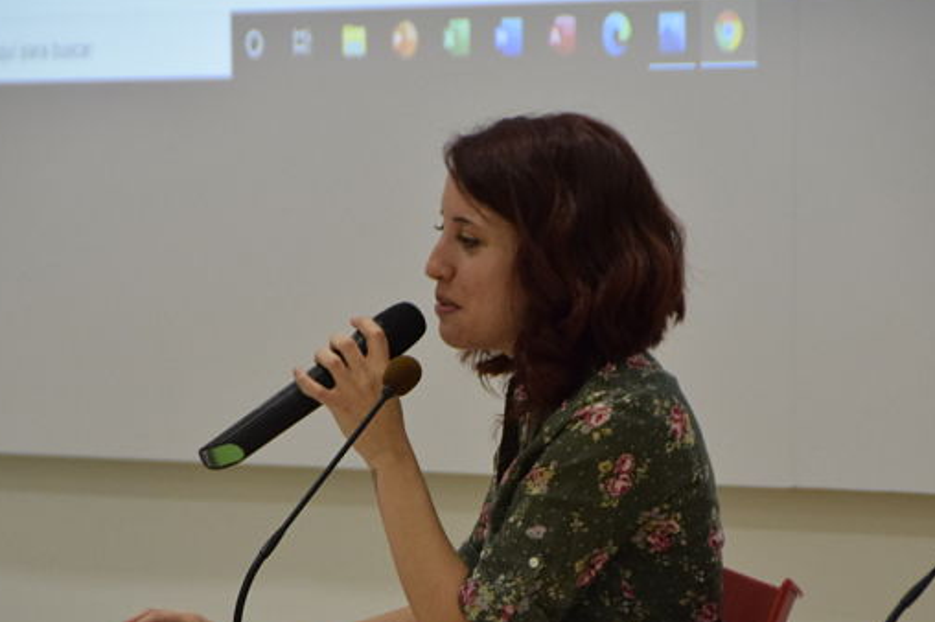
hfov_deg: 6.2
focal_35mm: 334
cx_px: 467
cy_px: 365
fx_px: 8669
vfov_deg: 4.1
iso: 2200
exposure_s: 1/125
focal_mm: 170
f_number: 5.6
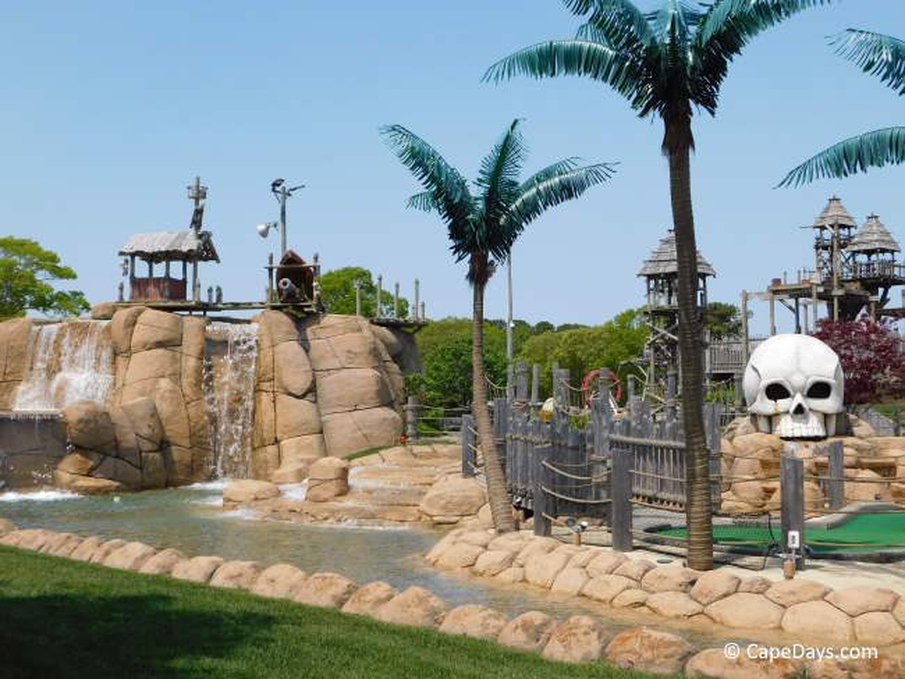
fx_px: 1177
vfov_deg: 32.2
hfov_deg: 42.1
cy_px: 340
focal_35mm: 45
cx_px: 452
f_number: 7.4
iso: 125
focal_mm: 8
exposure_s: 1/400
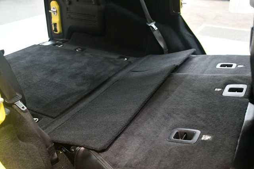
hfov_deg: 49.6
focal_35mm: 39
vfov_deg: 34.2
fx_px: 275
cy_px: 84
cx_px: 127
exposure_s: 1/60
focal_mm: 26
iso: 6400
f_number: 3.8
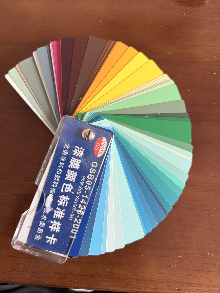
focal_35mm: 24
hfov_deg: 56.8
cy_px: 146
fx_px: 203
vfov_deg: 71.6
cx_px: 110
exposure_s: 1/88
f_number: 1.78
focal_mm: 6.76
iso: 200
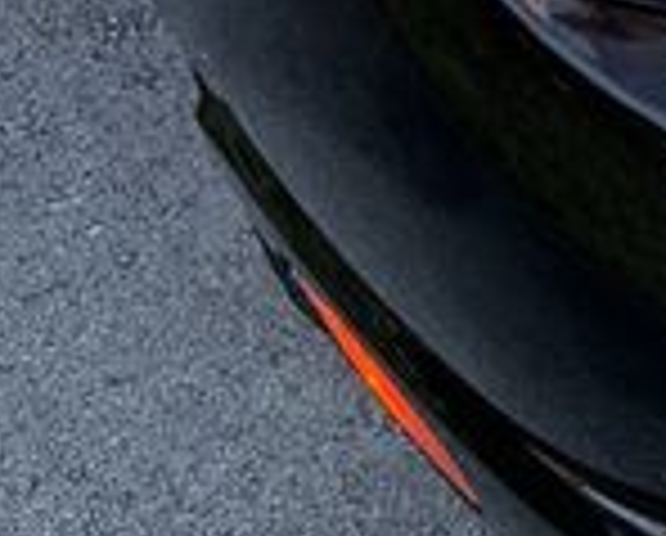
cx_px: 1418
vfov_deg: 14.6
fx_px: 1995
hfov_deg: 14.8
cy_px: -162
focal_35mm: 101
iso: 80
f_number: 1.78
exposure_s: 1/303
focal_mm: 6.76
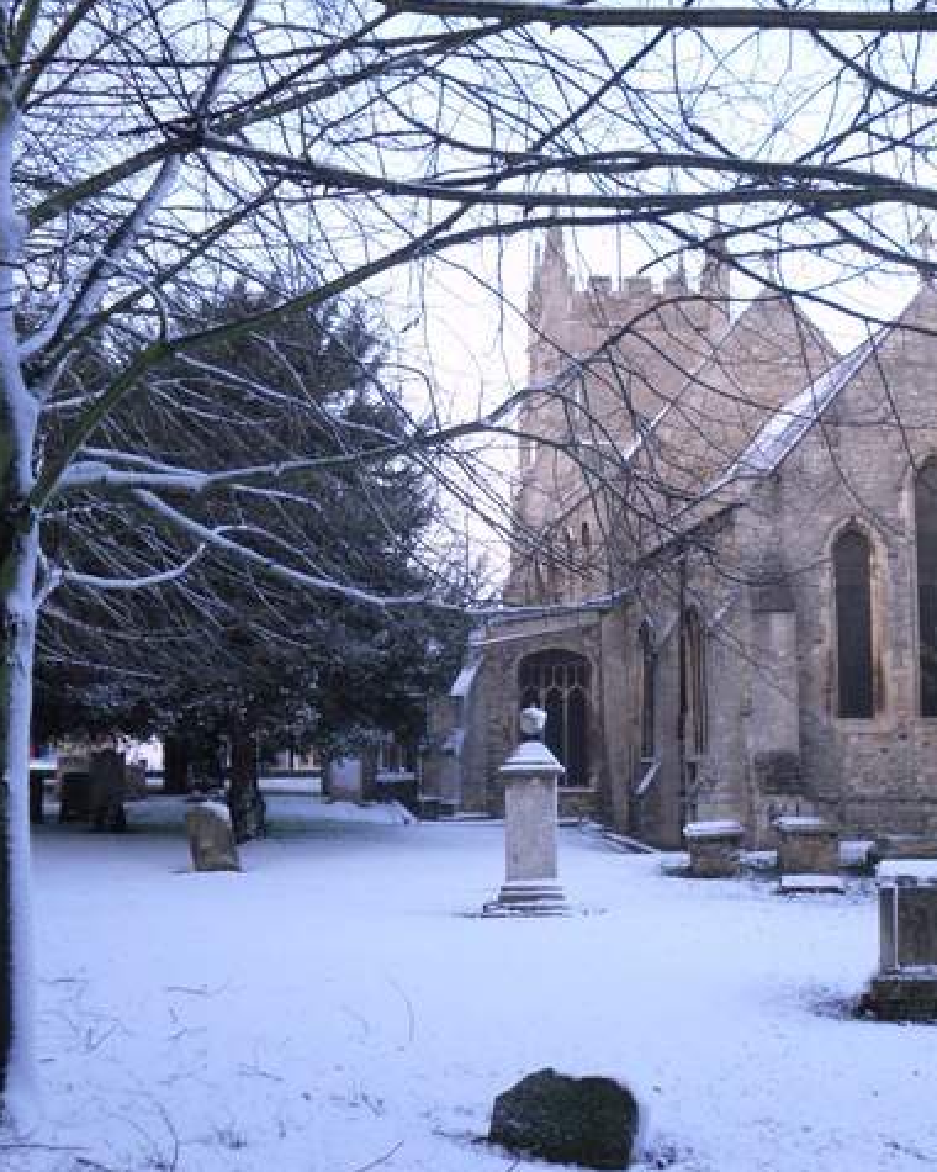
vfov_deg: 40.3
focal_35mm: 46
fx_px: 1595
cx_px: 542
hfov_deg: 32.7
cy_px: 587
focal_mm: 6.3
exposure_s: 1/45
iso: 200
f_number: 3
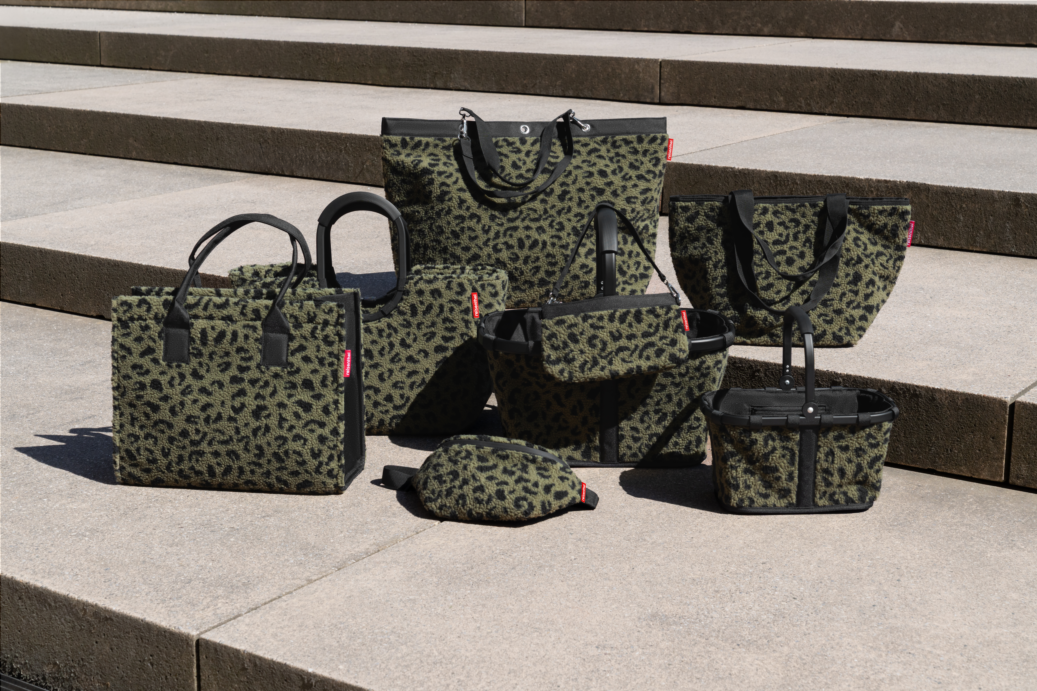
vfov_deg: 23.8
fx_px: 1642
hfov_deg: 35.1
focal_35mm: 57
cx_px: 518
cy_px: 346
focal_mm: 57
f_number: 8
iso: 320
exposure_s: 1/800
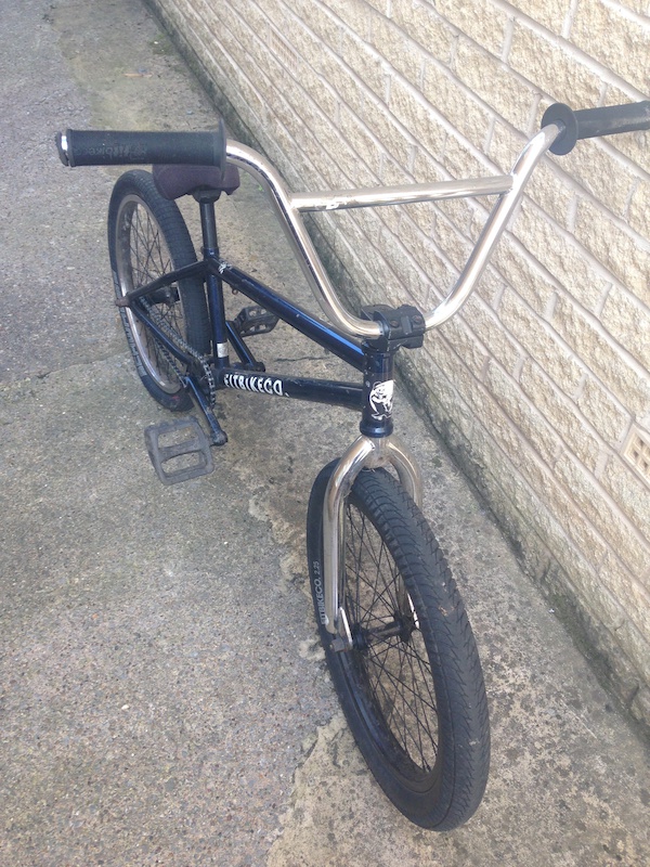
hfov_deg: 42.9
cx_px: 325
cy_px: 434
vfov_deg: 55.4
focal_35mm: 33
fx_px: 826
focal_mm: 4.12
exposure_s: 1/120
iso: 50
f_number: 2.4
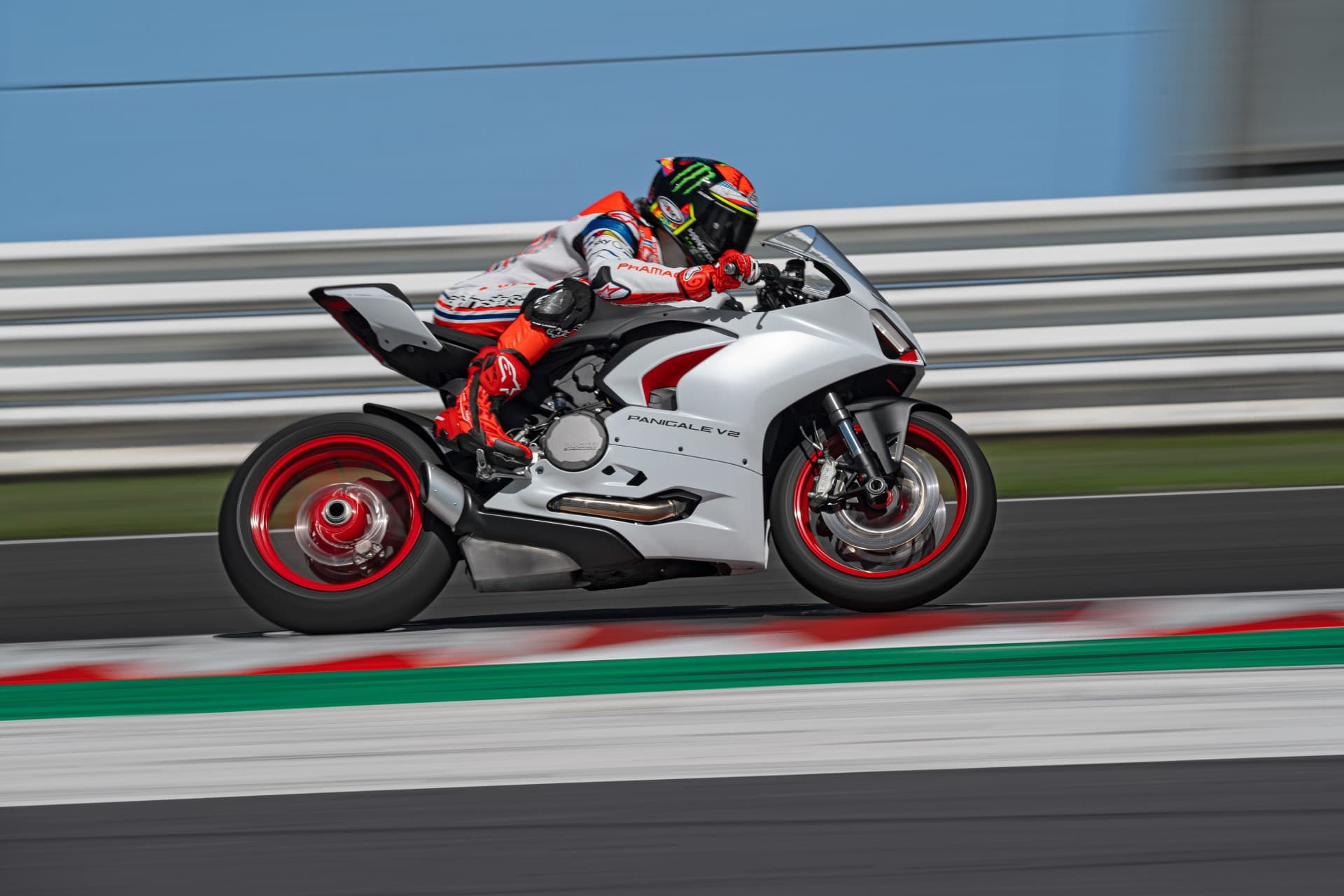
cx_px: 672
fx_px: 14932
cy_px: 448
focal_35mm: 400
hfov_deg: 5.2
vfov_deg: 3.4
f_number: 13
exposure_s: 1/125
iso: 50
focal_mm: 400
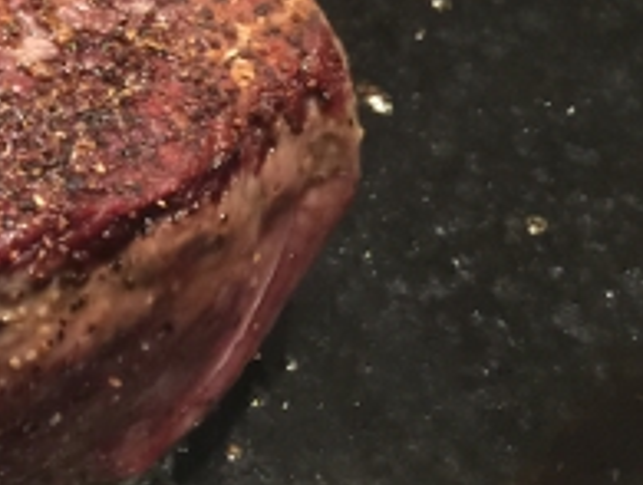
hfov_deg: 18.5
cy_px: -63
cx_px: -293
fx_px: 1768
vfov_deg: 15.2
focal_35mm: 95
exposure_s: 1/4
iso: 64
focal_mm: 4.15
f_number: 2.2
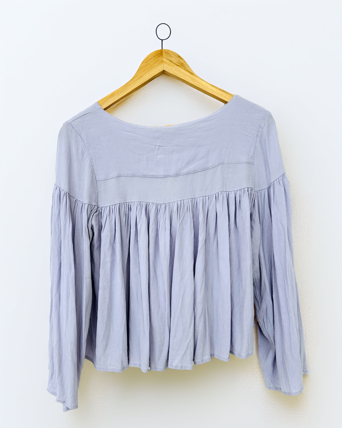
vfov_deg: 65.9
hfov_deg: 54.9
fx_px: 329
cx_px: 174
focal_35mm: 26
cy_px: 235
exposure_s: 1/182
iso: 64
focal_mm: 6.86
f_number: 1.78
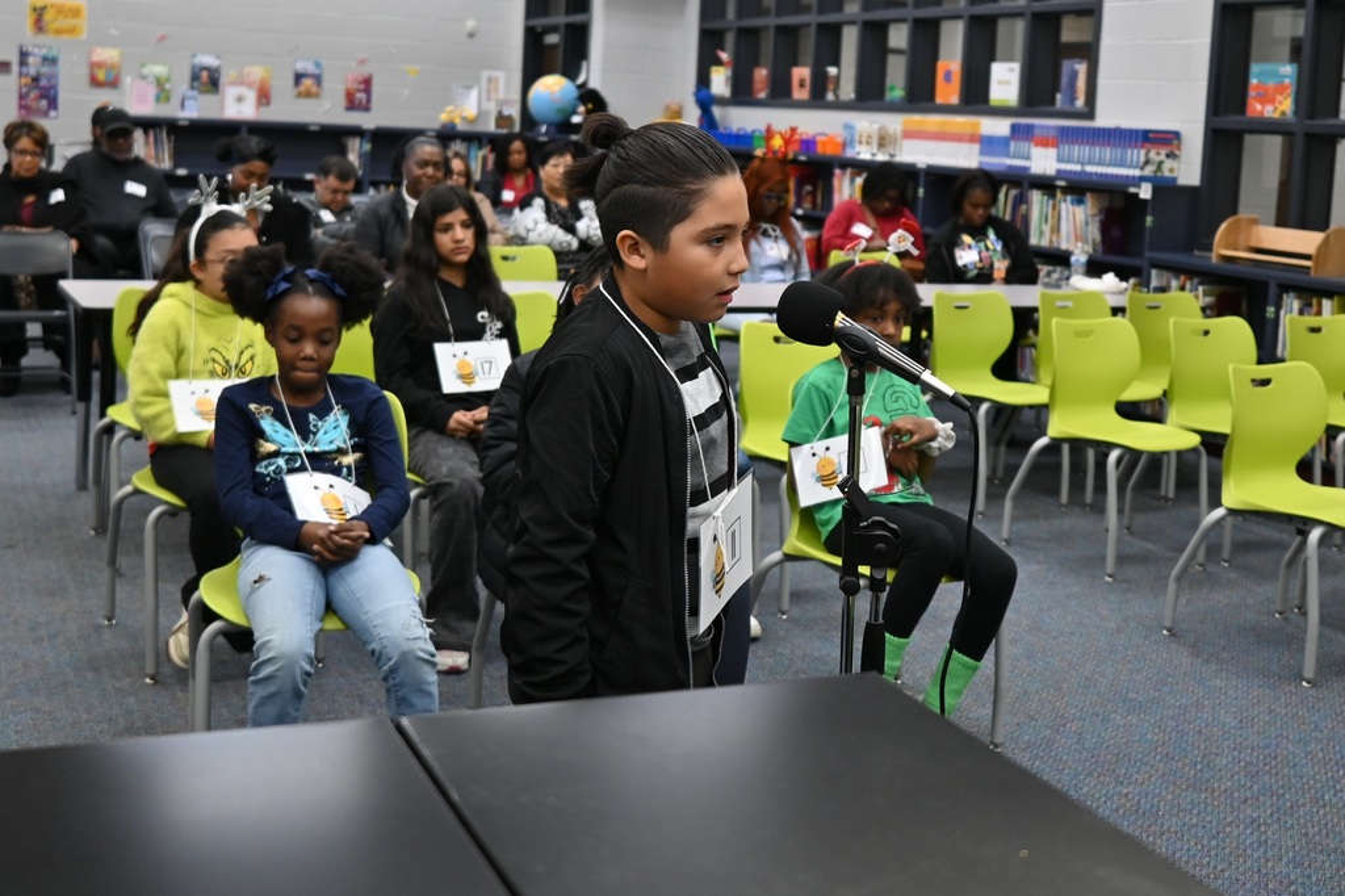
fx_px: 840
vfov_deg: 56.1
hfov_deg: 77.3
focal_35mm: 22
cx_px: 672
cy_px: 448
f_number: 1.7
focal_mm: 15
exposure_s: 1/125
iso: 250
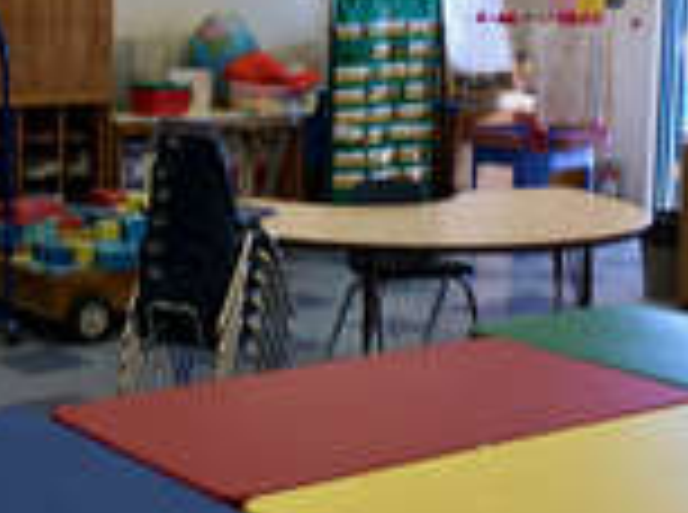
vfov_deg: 19.3
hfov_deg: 25.5
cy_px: 180
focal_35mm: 76
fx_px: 1507
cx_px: 189
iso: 25
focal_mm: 4.15
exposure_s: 1/60
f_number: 2.2
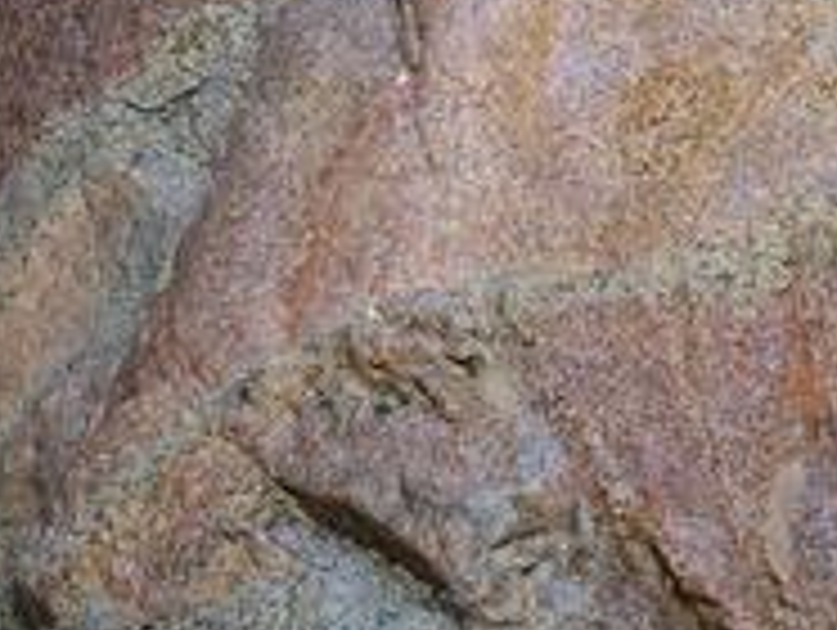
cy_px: -99
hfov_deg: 5.4
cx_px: 954
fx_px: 8789
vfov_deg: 4.1
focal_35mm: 363
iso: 400
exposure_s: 1/125
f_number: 2.8
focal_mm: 31.8
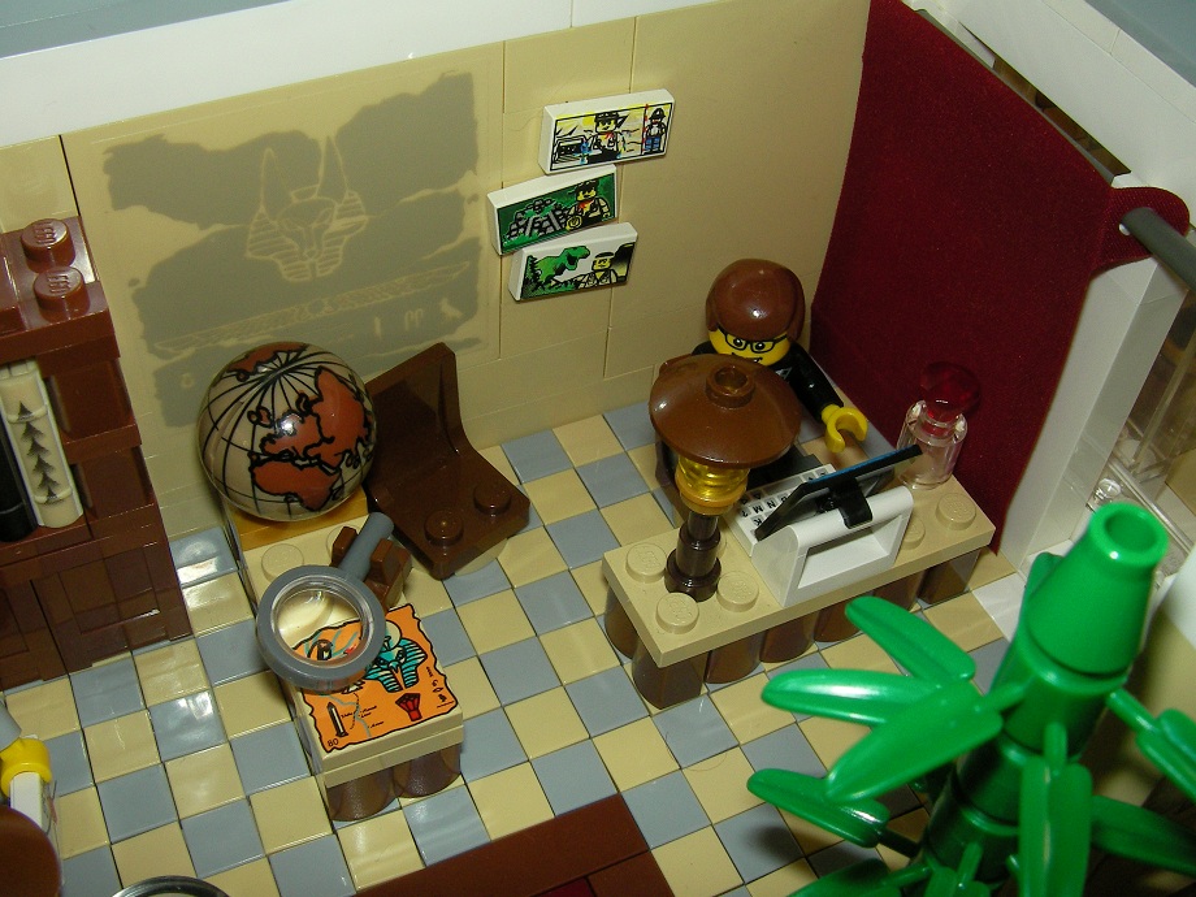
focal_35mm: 38
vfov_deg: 37.7
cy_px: 448
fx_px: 1313
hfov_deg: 49.0
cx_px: 598
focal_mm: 6.3
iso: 100
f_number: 6.6
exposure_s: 1/30
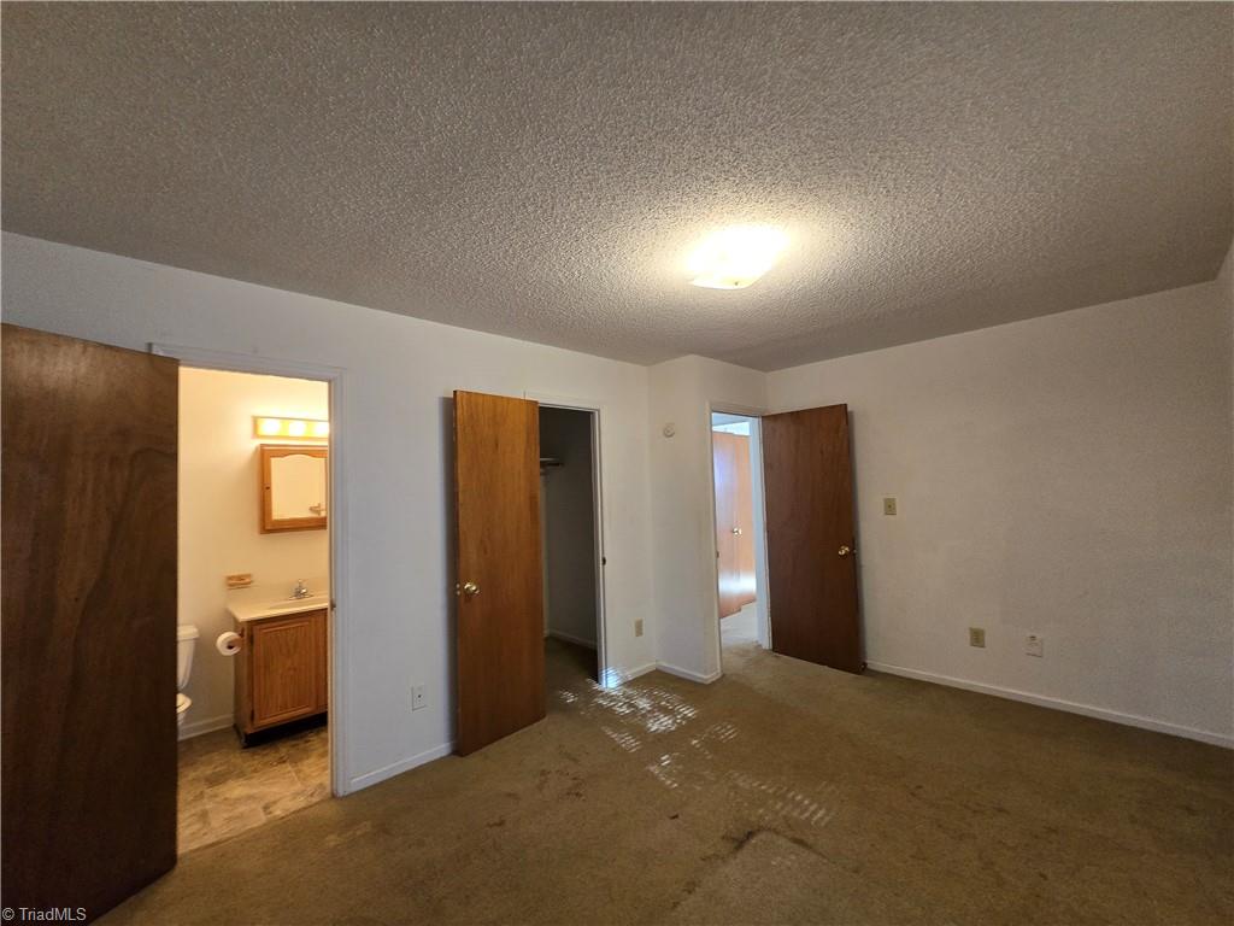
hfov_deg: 106.2
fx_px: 463
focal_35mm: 13
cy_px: 463
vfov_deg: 89.9
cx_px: 617
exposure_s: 1/60
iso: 320
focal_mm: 2.2
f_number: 2.2
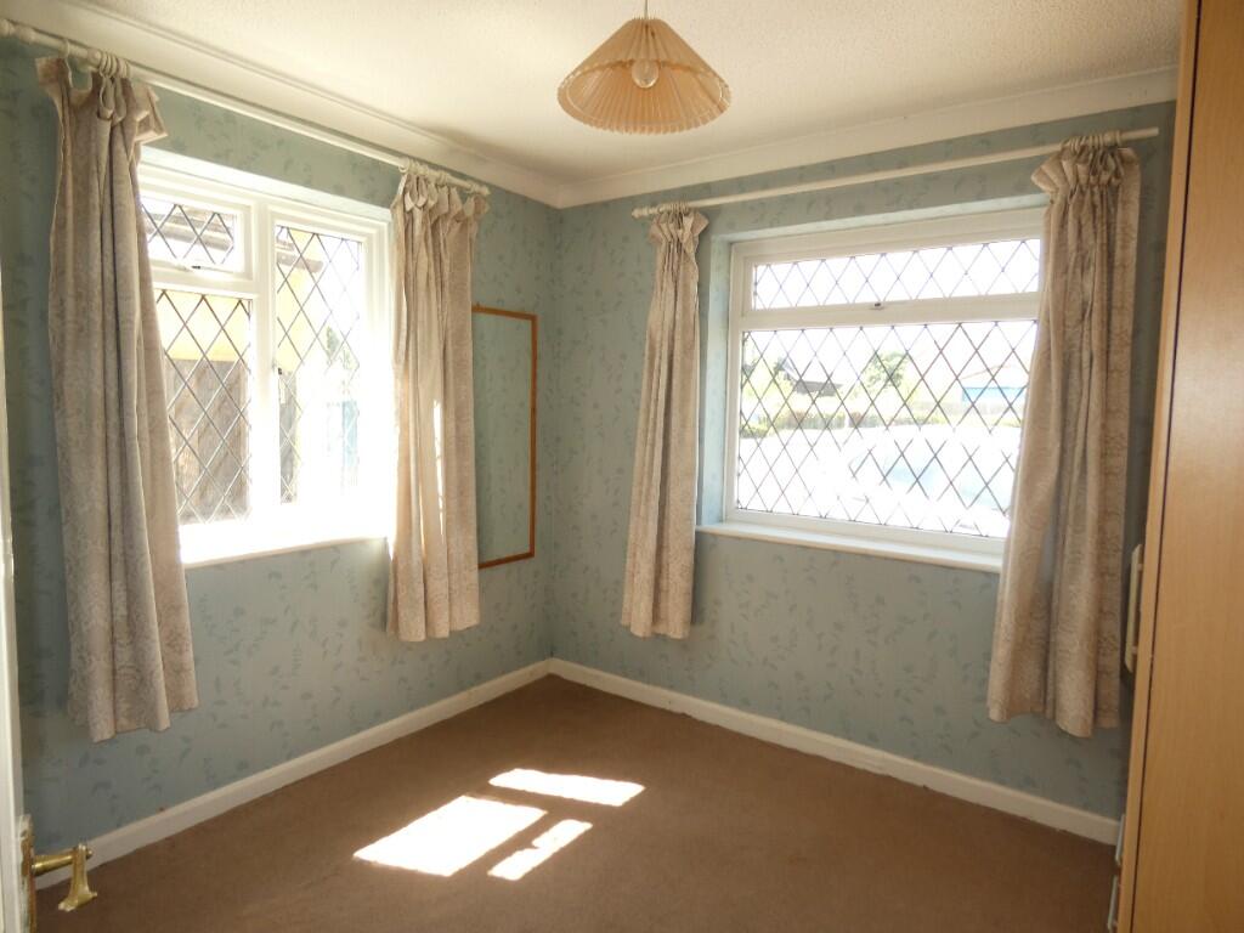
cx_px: 622
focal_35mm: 20
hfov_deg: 81.7
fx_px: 719
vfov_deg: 66.0
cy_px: 466
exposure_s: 1/60
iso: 80
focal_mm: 3.6
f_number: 2.8
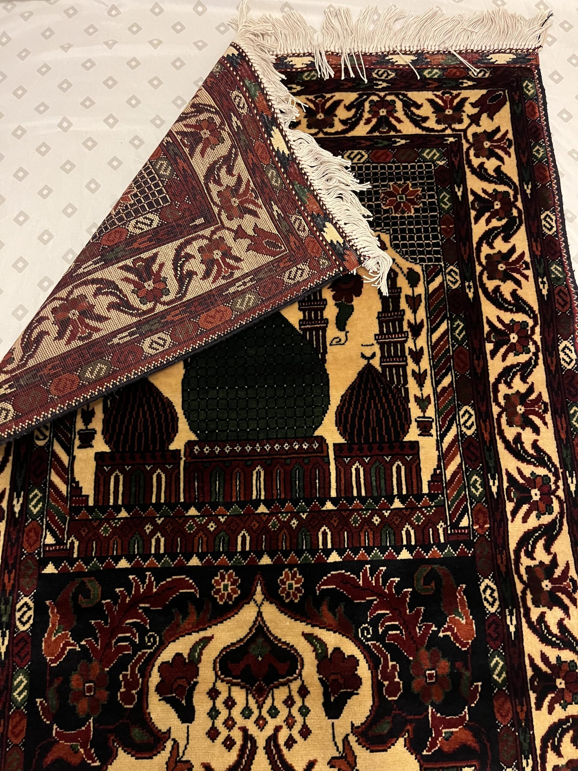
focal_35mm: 26
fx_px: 579
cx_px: 289
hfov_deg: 53.1
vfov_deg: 67.3
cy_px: 386
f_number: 1.6
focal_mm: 5.1
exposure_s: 1/30
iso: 640
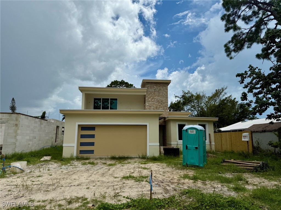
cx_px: 140
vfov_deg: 56.8
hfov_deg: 71.6
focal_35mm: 24
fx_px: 195
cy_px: 105
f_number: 1.78
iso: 80
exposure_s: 1/9091
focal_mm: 6.76
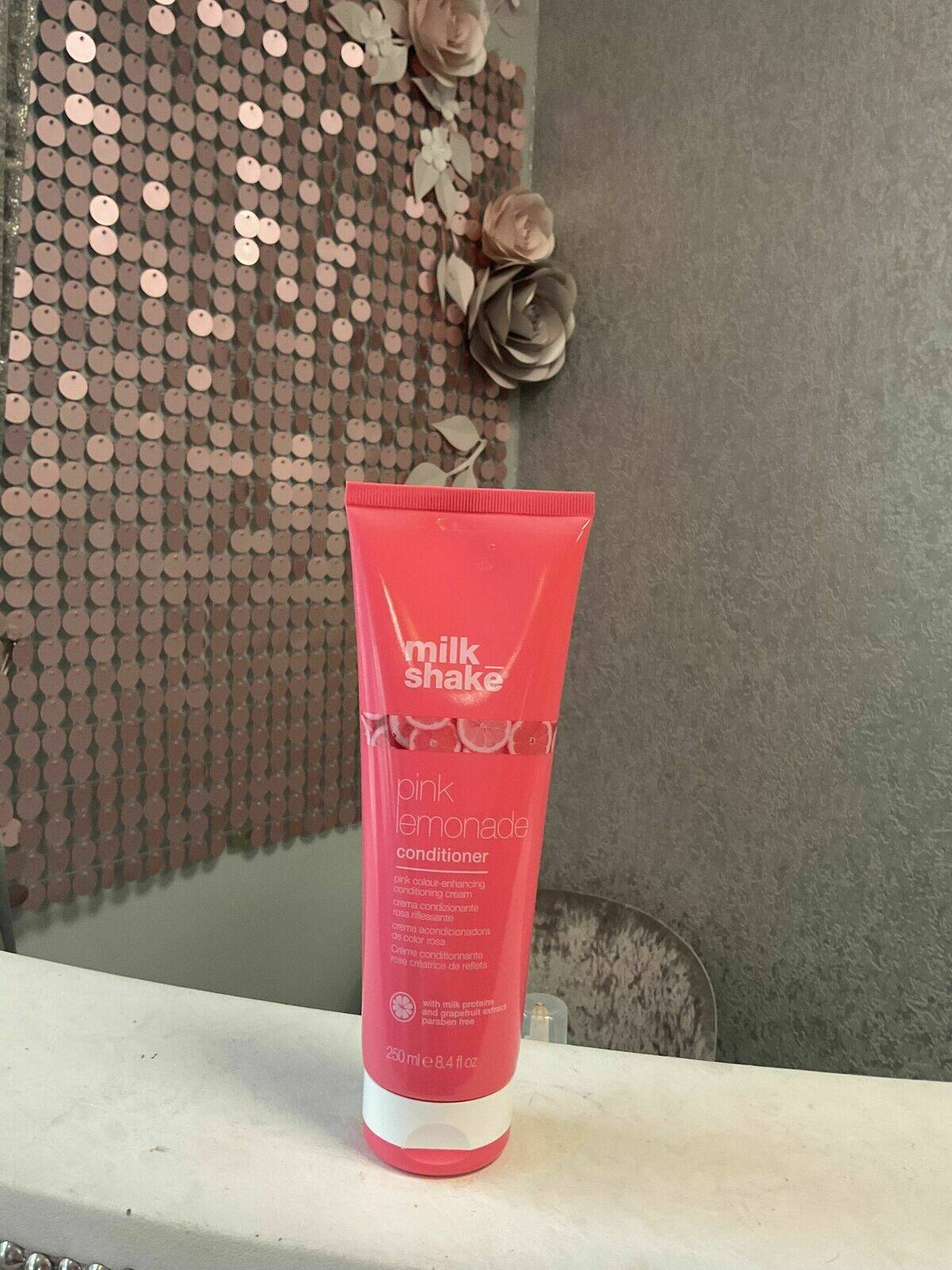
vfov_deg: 61.7
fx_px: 1063
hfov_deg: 48.2
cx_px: 476
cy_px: 635
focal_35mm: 29
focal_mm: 3
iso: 100
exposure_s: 1/60
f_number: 1.8
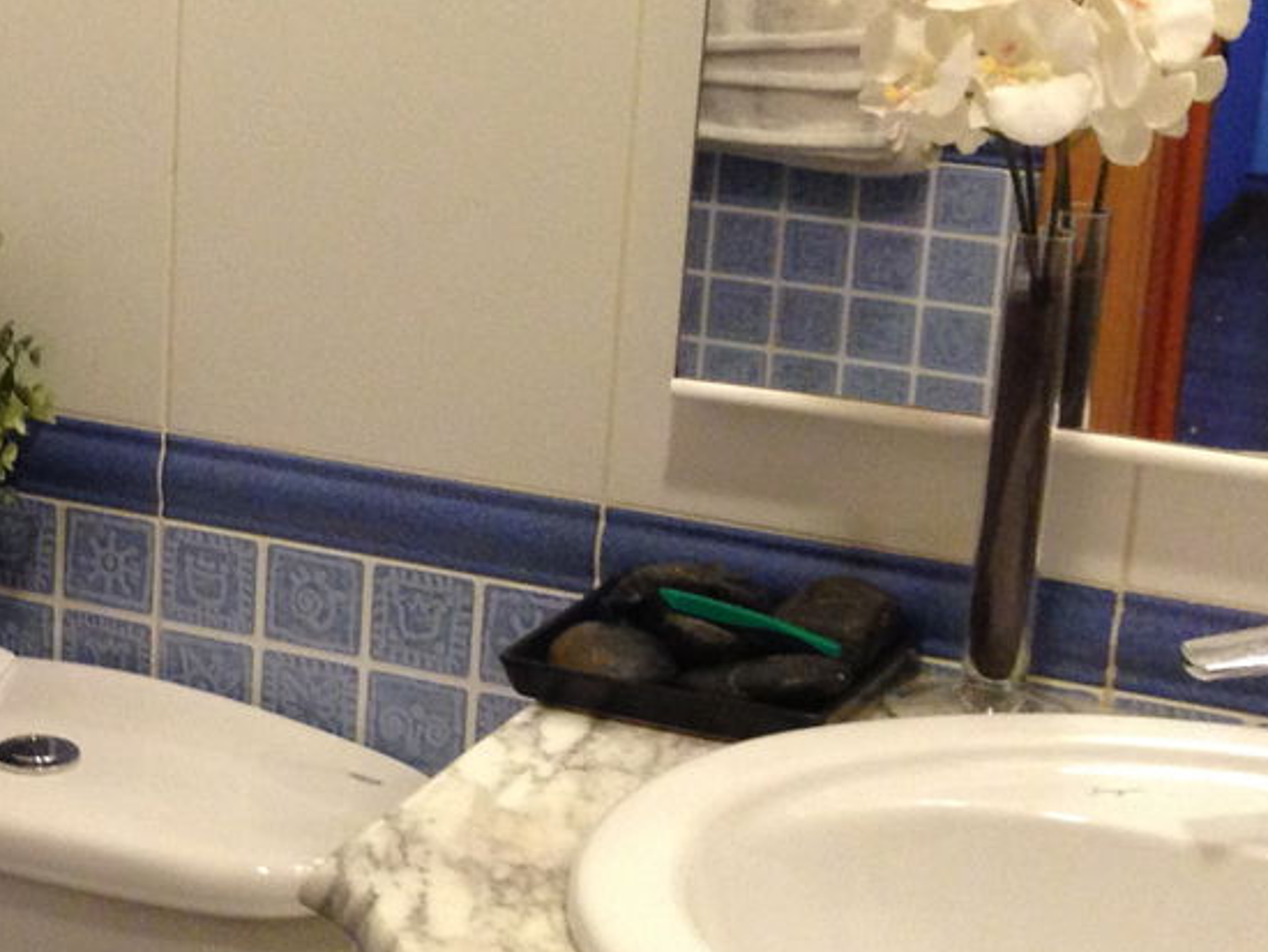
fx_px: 3518
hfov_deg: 19.6
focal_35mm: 96
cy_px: 535
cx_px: -118
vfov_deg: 15.4
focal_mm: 4.12
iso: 200
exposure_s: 1/20
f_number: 2.4
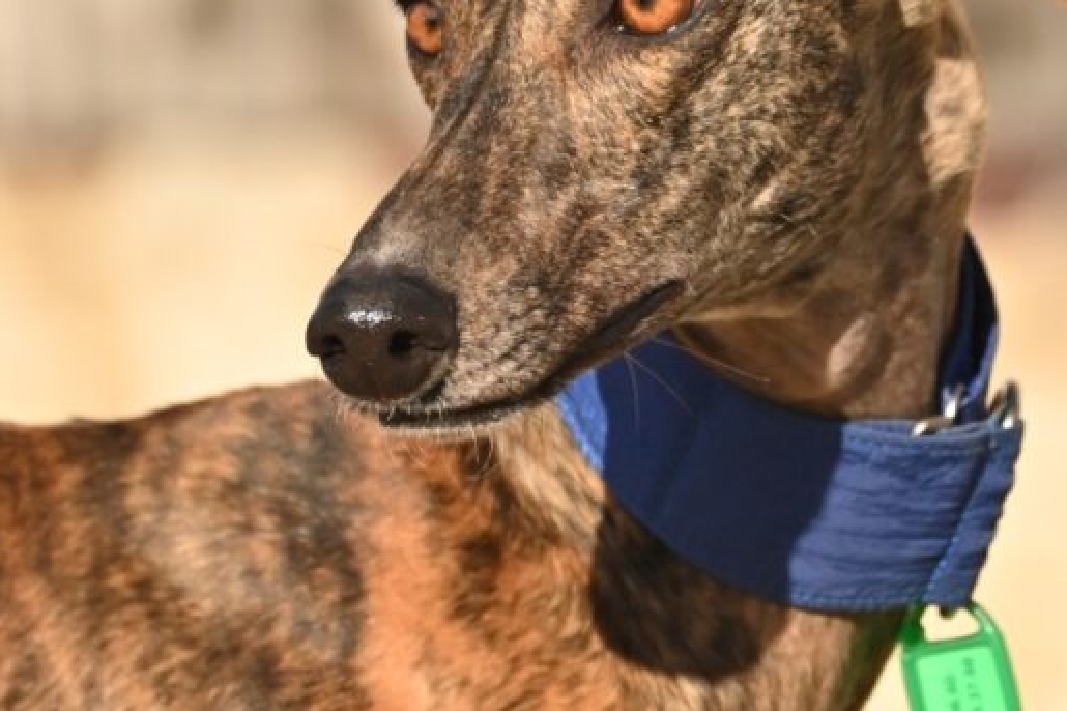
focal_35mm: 746
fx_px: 22102
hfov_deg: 2.8
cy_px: 194
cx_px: 657
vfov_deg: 1.8
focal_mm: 250
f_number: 5.6
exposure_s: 1/4000
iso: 900
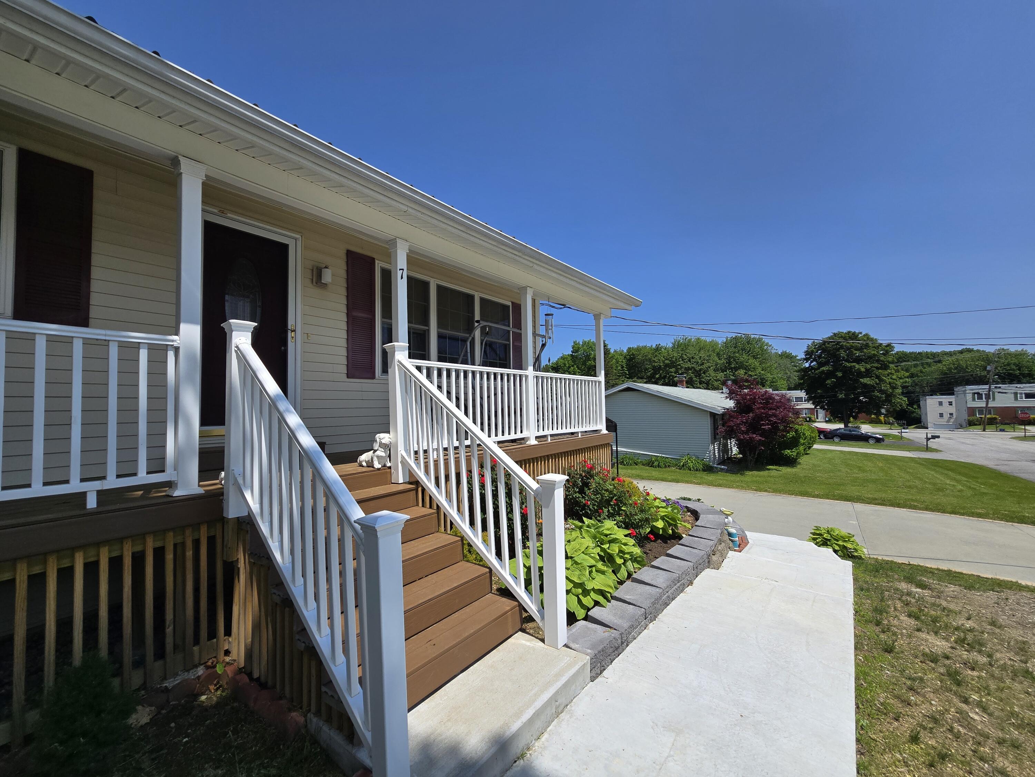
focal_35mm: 13
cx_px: 518
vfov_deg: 89.9
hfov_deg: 106.2
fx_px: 389
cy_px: 388
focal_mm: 2.2
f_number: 2.2
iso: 50
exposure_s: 1/3512
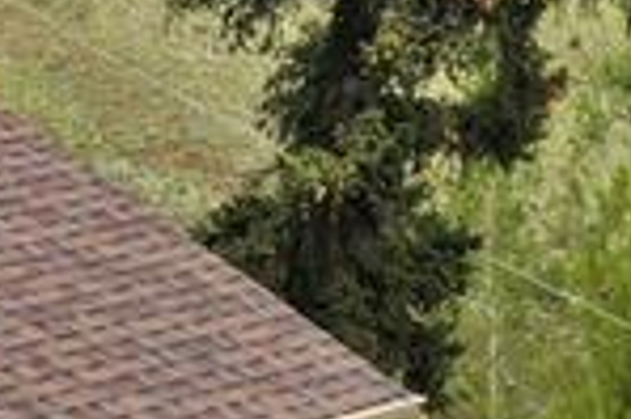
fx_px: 3379
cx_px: -606
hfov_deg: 9.9
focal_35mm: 193
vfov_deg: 7.1
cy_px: 203
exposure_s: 1/320
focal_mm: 10.26
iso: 100
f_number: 6.3
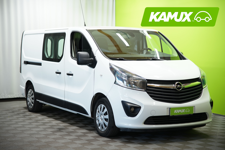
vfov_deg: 19.2
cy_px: 75
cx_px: 112
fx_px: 444
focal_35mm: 71
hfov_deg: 28.5
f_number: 2.8
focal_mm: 71
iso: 250
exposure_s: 1/25
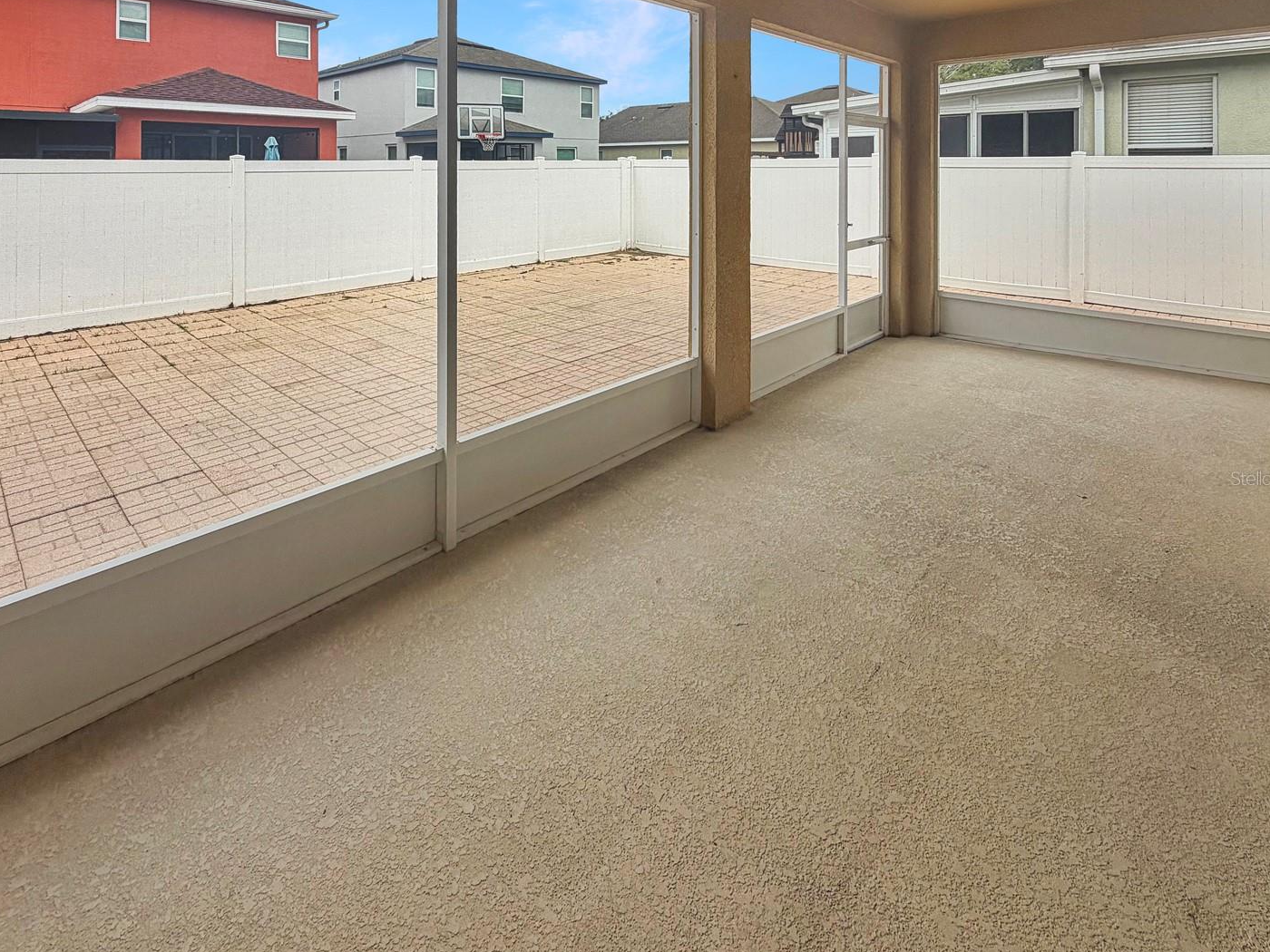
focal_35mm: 16
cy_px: 478
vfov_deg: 78.1
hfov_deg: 94.3
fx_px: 587
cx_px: 591
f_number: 2.2
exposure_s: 1/770
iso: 40
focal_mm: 2.22
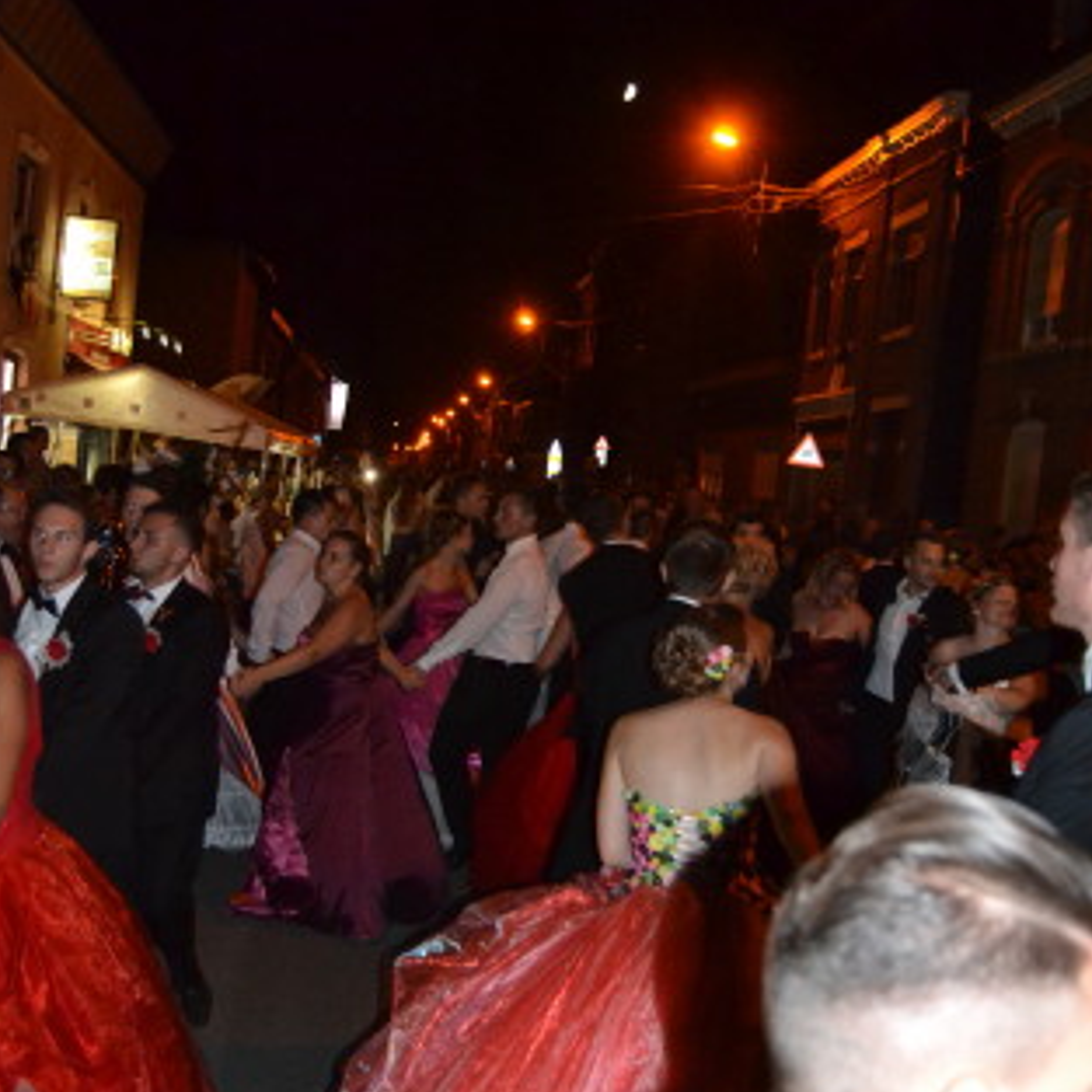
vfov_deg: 39.2
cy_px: 548
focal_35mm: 43
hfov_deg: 39.2
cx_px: 537
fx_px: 1535
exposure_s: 1/60
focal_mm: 22
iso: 3200
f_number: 3.5
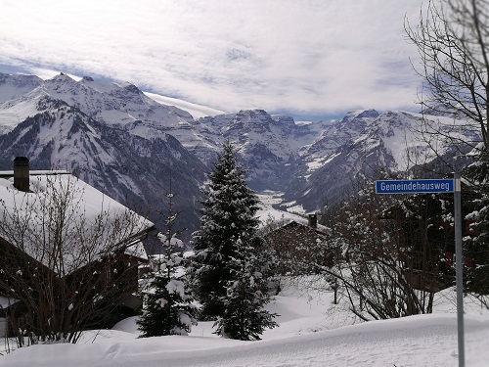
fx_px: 367
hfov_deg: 67.3
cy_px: 184
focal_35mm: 26
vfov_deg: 53.1
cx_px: 244
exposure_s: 1/4695
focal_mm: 3.83
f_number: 4
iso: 50
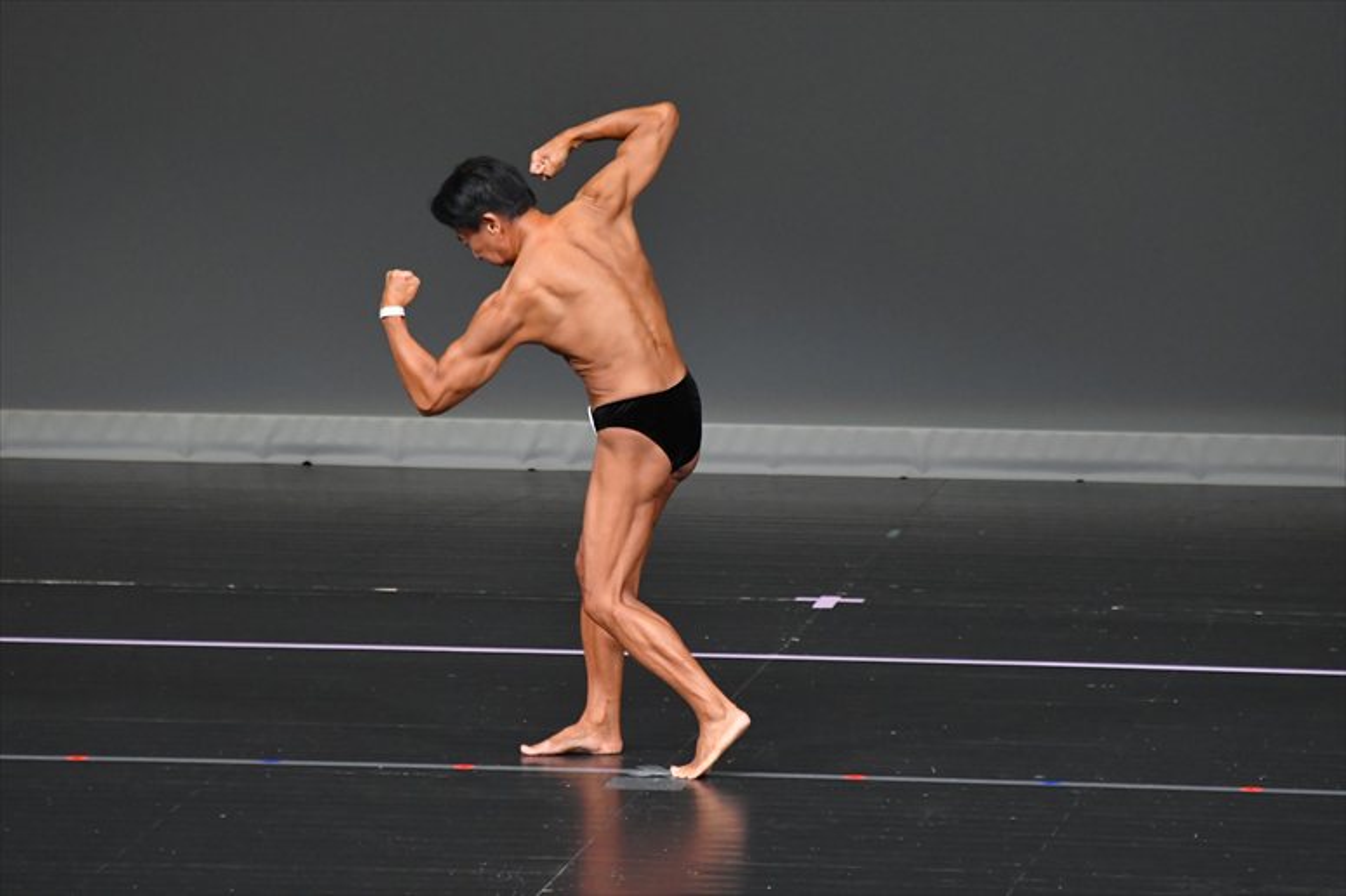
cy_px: 448
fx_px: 12893
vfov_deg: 4.0
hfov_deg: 6.0
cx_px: 673
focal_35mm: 345
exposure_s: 1/400
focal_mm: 230
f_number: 5.6
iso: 4000
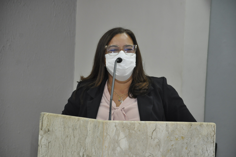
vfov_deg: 8.7
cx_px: 118
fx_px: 1031
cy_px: 78
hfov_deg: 13.1
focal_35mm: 158
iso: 800
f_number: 5.6
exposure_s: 1/60
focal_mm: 105
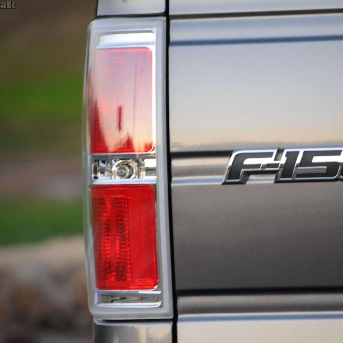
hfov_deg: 5.1
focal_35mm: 346
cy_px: 172
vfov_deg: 5.1
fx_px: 3879
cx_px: 228
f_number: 5.6
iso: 800
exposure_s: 1/20
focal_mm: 180
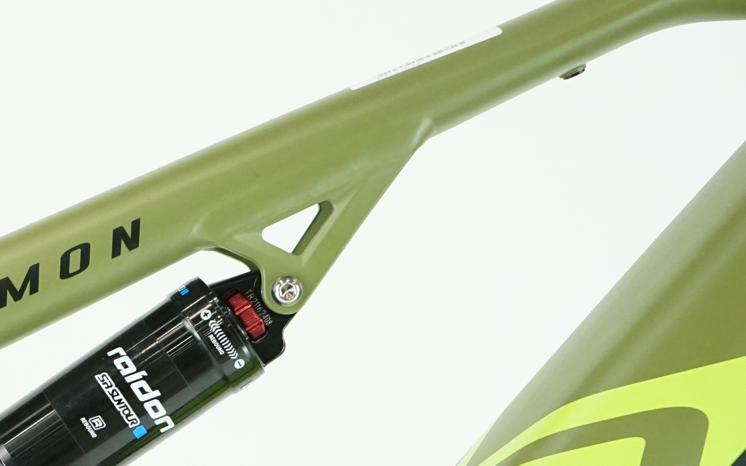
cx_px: -127
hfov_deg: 18.5
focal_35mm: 107
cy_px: 474
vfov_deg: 12.1
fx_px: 2175
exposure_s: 1/200
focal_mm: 38
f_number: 6.3
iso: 3200
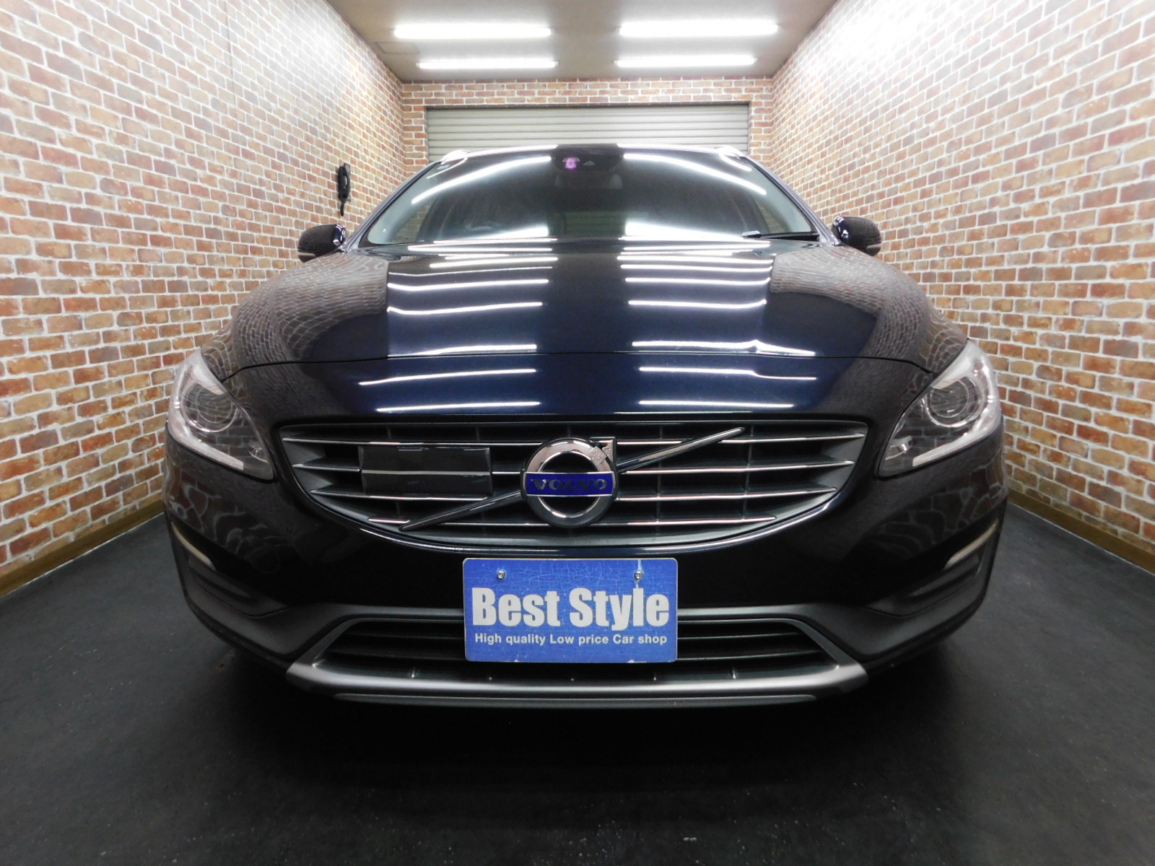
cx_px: 578
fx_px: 767
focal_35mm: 23
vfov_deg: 58.9
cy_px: 433
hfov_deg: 73.9
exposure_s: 1/30
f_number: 3
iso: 400
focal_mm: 4
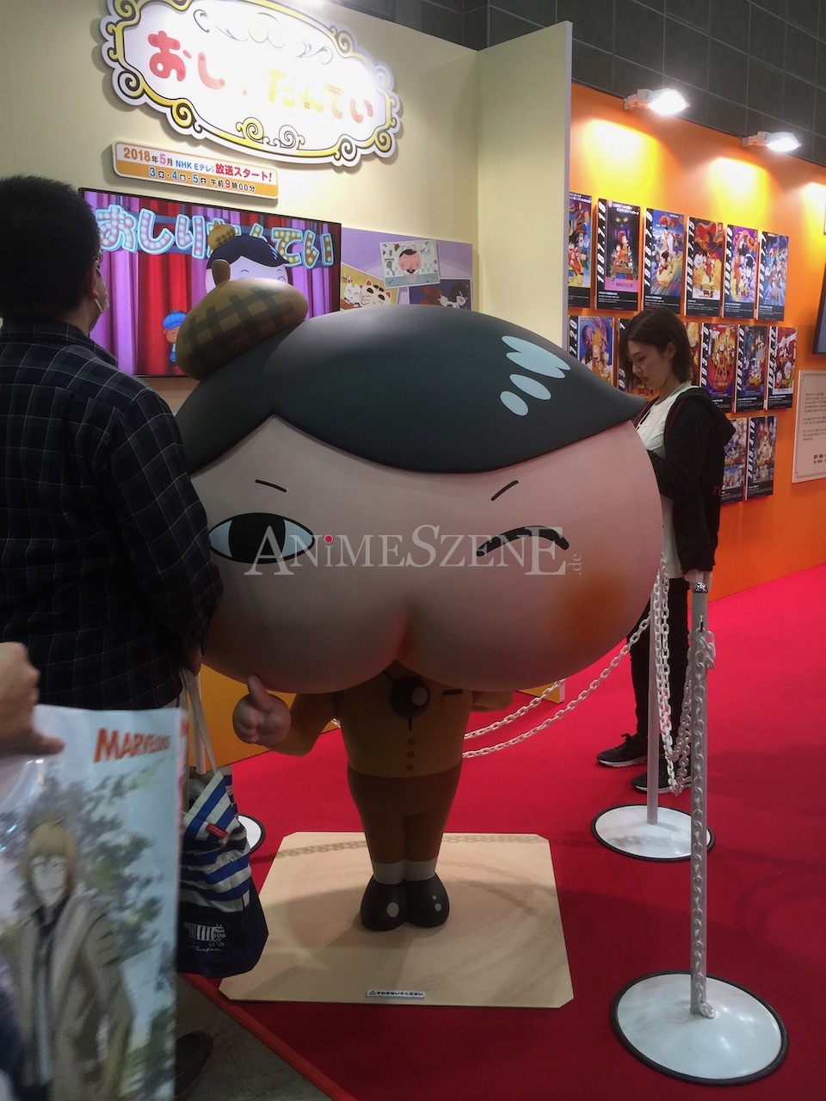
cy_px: 550
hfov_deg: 48.2
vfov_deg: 61.7
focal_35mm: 29
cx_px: 413
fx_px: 923
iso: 40
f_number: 2.2
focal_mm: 4.15
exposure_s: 1/30
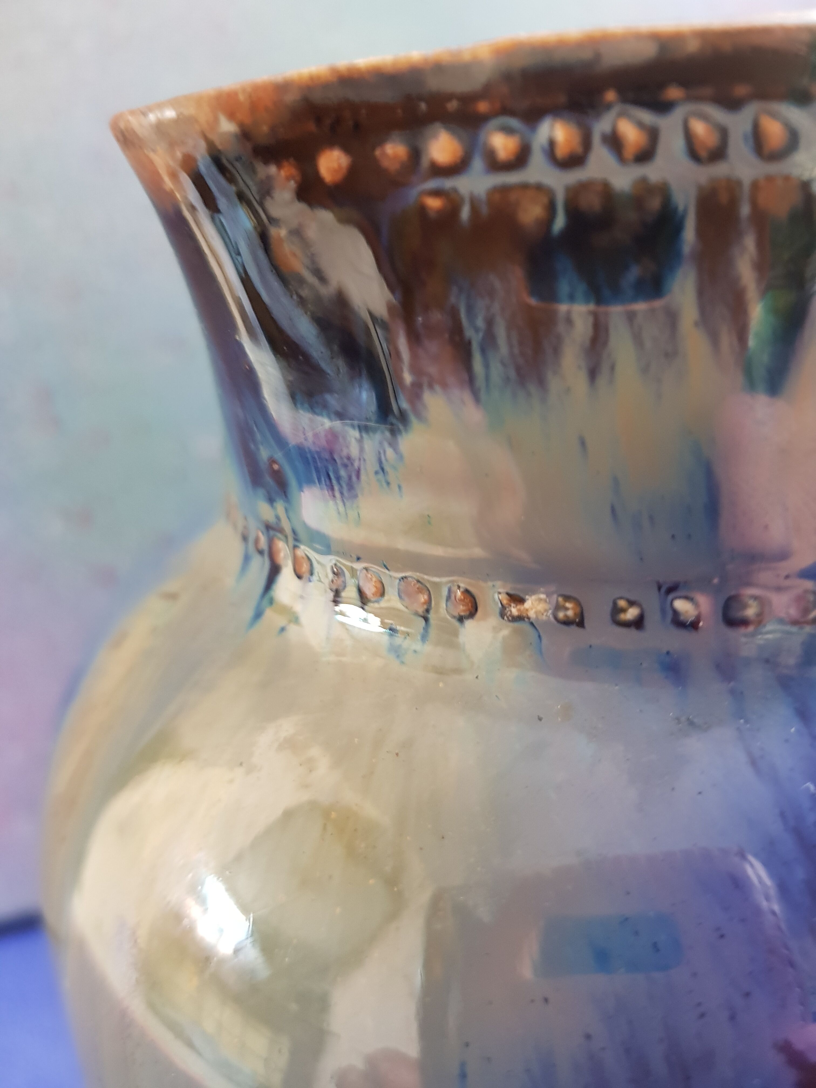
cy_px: 544
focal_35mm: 26
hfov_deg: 53.1
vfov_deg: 67.3
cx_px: 408
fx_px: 817
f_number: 1.7
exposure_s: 1/12
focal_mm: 4.2
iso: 200
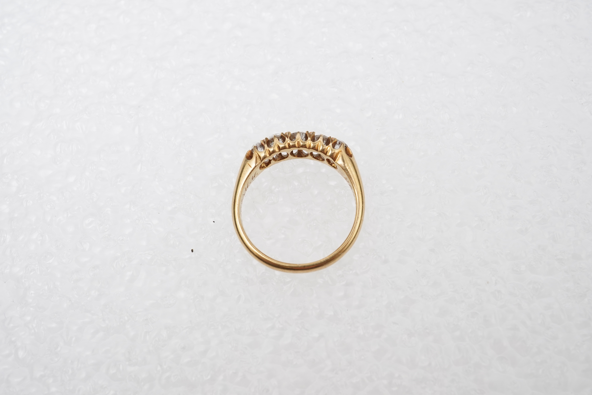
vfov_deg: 29.9
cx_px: 296
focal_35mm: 45
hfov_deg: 43.6
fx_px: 740
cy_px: 198
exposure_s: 1/125
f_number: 18
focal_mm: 30
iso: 500
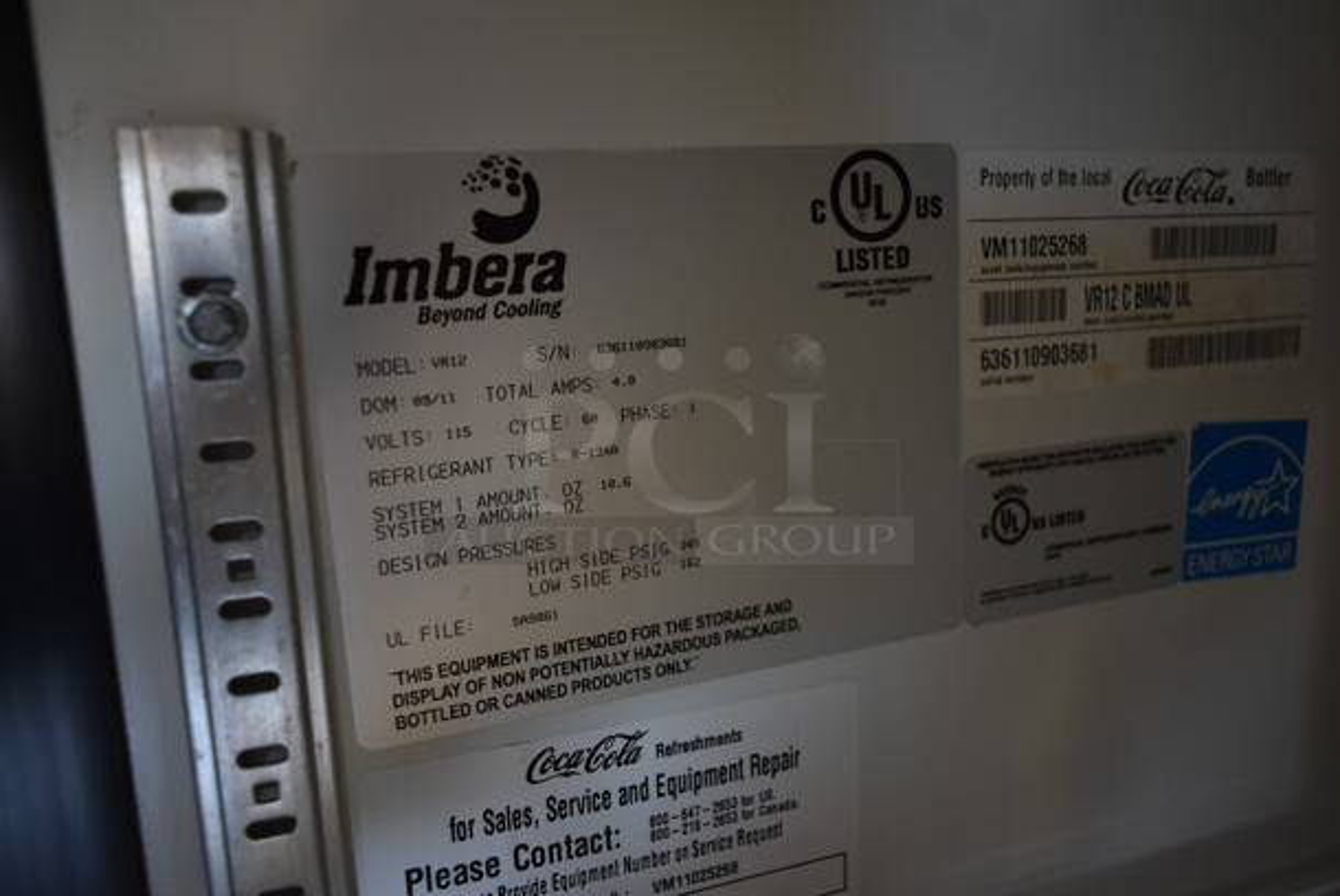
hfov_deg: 67.3
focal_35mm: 27
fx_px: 1006
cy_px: 448
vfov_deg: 48.0
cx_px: 670
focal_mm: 18
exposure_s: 1/30
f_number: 3.5
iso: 900
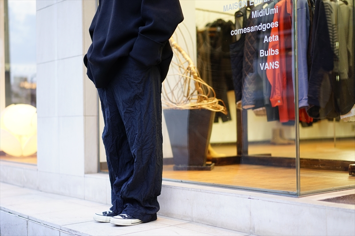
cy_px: 118
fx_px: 542
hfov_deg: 36.3
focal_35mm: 55
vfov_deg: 24.6
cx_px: 178
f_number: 1.8
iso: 250
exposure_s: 1/60
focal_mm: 55
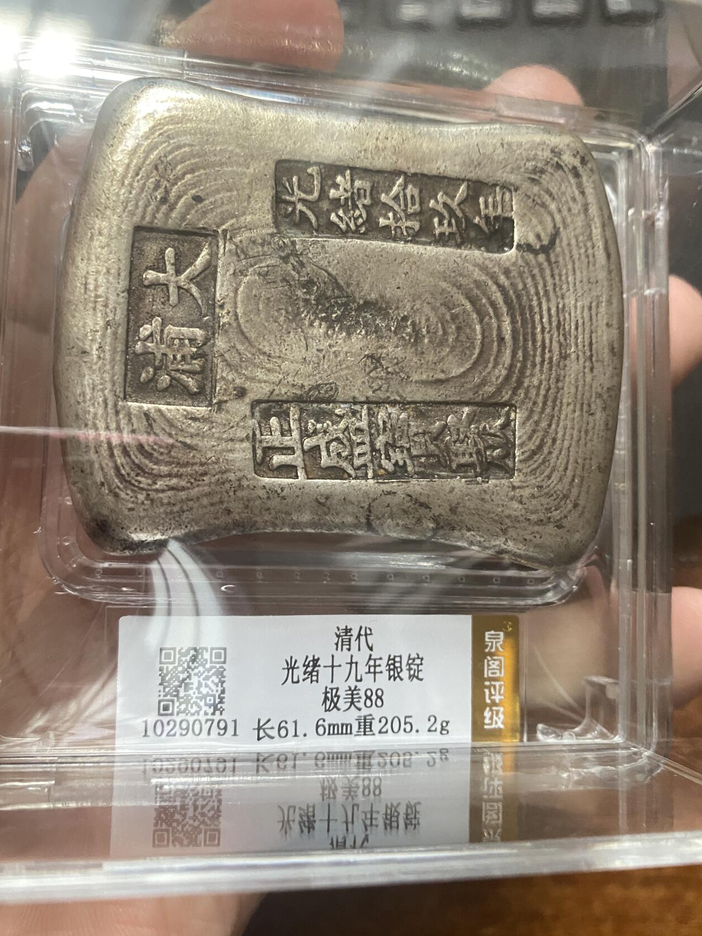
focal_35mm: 28
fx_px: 757
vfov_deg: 63.4
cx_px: 328
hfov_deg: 49.7
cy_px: 485
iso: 320
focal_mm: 4.25
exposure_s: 1/60
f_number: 1.8
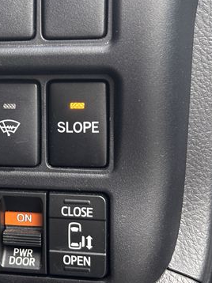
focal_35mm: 93
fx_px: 760
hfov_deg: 15.4
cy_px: 122
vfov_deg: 21.1
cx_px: -30
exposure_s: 1/40
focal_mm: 5.96
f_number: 1.6
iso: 250
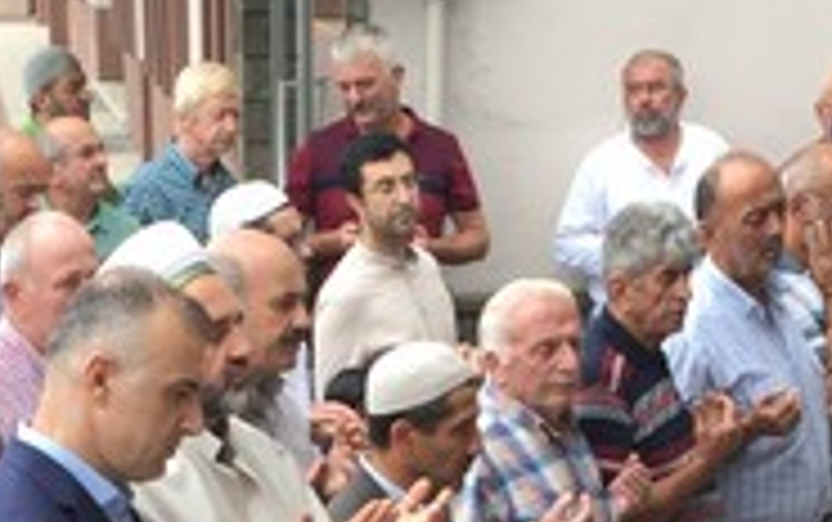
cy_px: 932
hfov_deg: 18.8
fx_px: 2519
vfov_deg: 11.1
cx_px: 450
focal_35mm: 111
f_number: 2.2
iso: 32
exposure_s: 1/50
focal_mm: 4.15
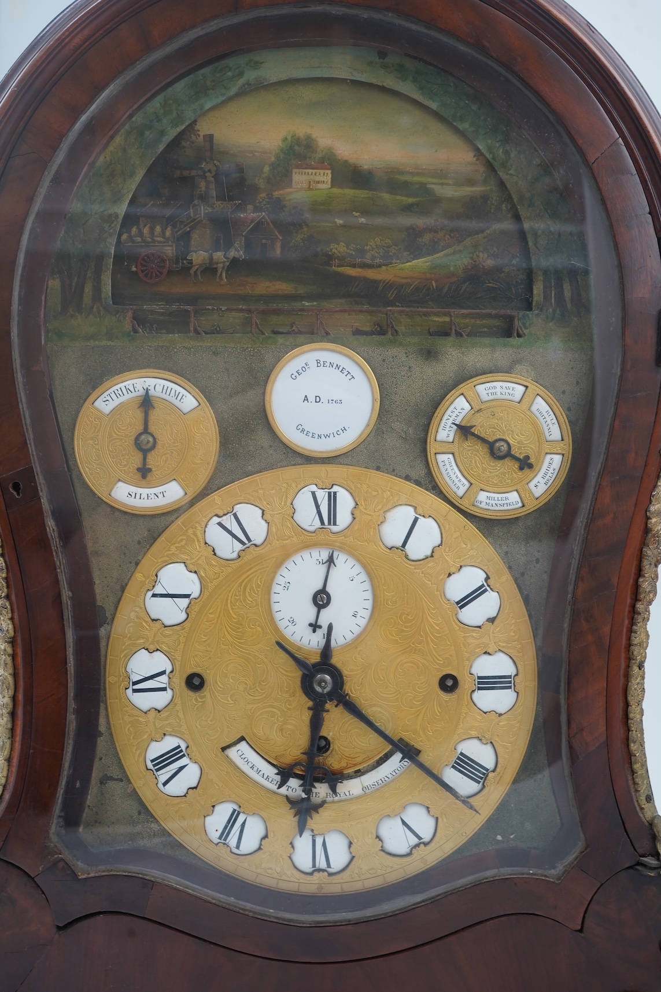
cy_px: 496
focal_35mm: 36
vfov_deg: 53.1
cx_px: 330
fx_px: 991
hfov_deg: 36.9
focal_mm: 36
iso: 640
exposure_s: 1/25
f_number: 8
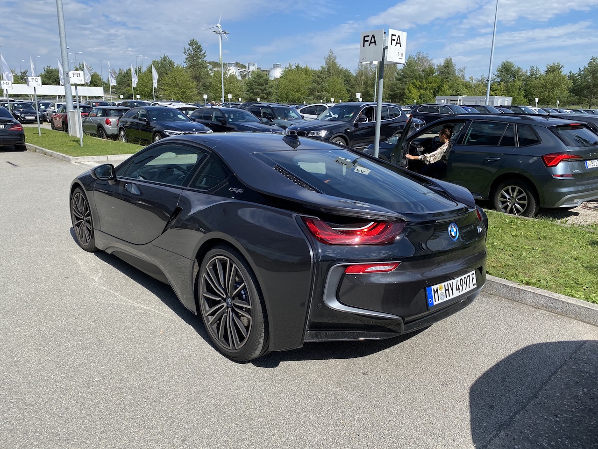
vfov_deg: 53.1
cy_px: 224
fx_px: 449
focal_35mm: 26
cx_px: 299
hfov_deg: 67.3
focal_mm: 4.25
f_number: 1.8
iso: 32
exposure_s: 1/2141
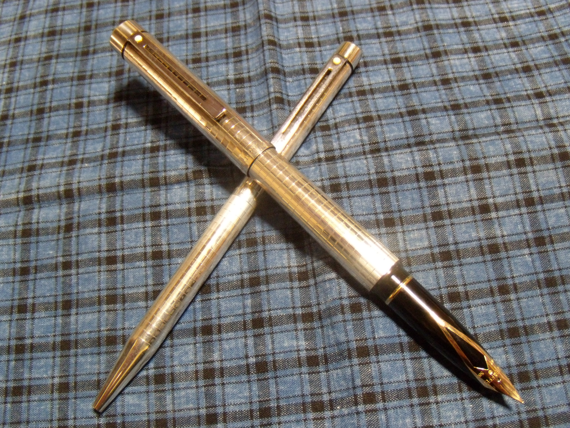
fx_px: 593
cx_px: 285
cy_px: 214
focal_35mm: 36
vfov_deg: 39.7
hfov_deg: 51.4
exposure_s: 1/10
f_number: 3.6
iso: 400
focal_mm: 6.4
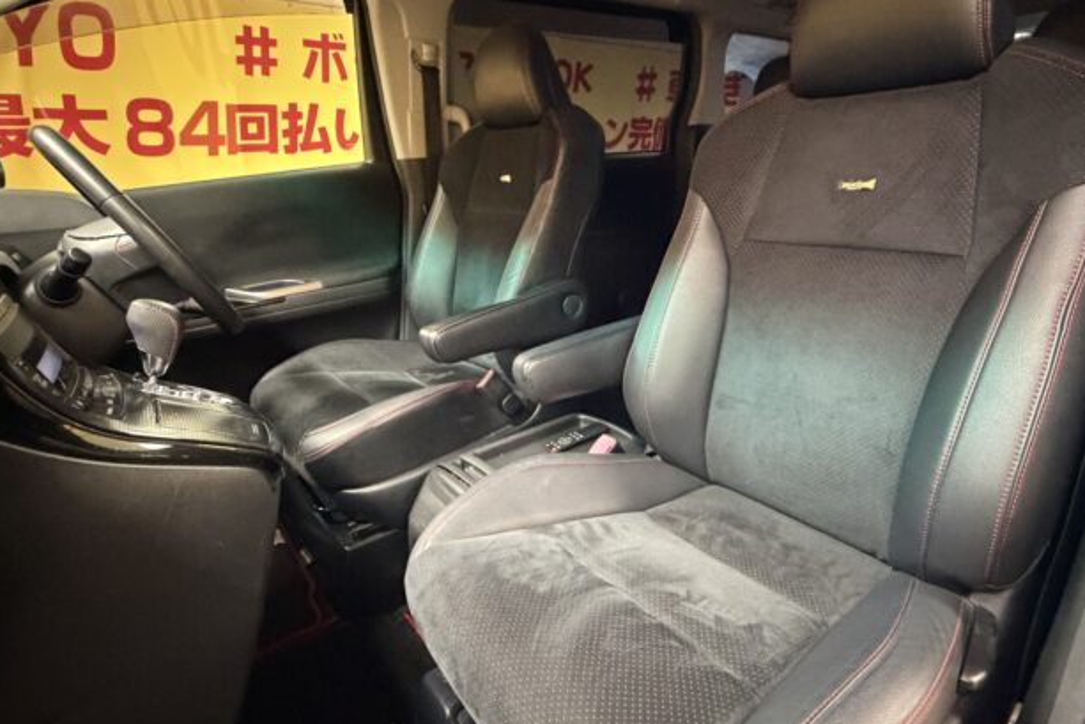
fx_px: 573
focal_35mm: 19
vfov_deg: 64.6
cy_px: 361
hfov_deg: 86.7
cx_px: 588
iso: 1250
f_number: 2.2
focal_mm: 2.22
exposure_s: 1/33
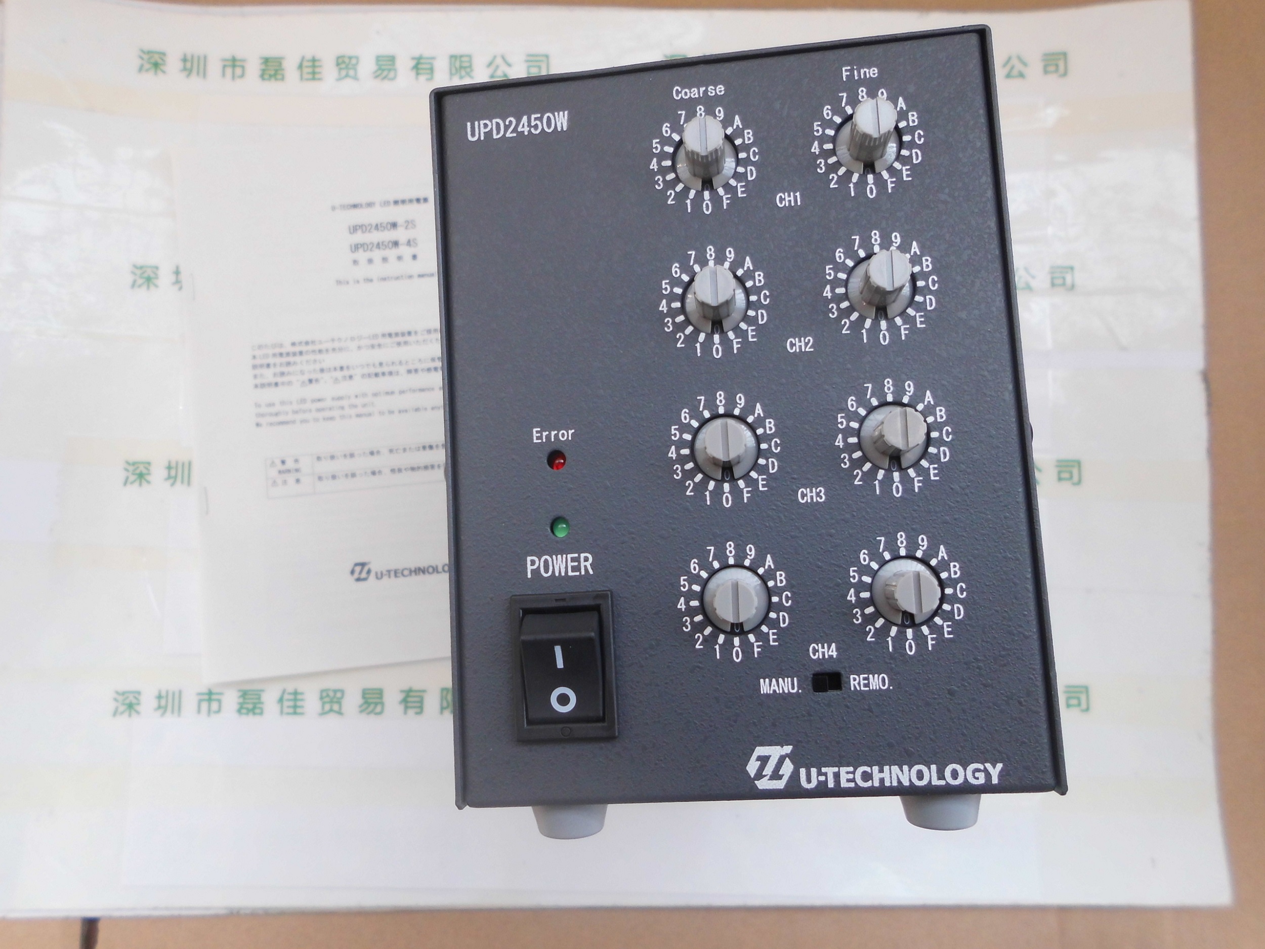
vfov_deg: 53.1
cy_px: 474
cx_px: 632
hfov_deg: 67.3
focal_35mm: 26
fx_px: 950
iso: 100
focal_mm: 4.6
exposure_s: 1/291
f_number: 3.2
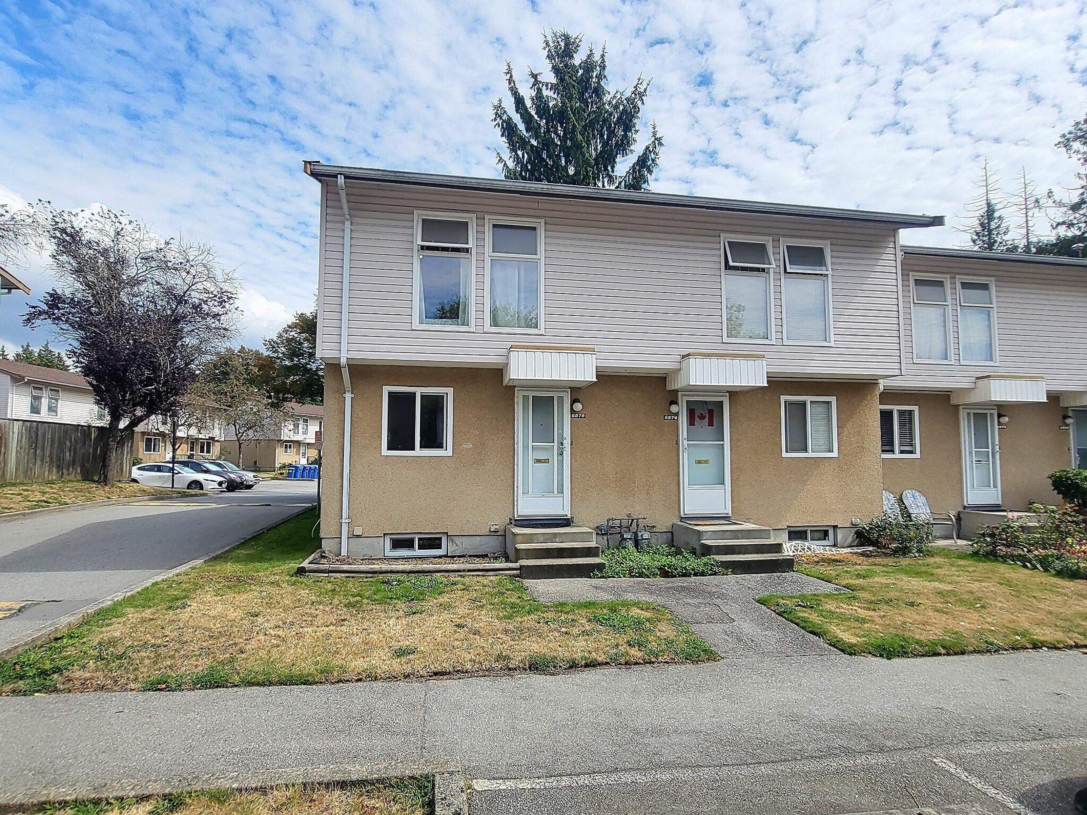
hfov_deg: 106.2
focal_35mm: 13
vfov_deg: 89.9
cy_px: 408
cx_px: 544
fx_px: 408
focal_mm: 2.2
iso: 100
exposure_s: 1/2
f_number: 2.2
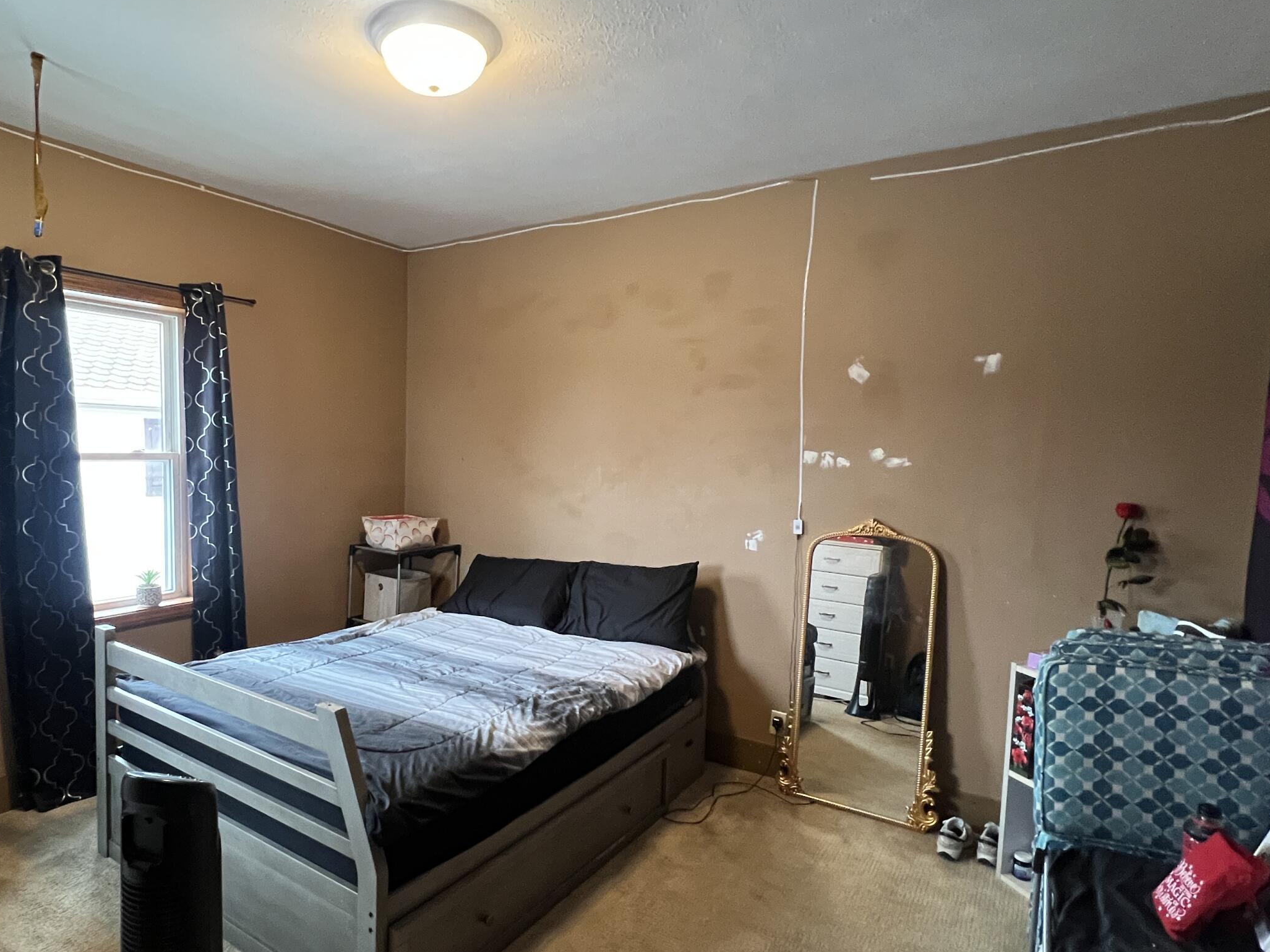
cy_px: 519
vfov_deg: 68.5
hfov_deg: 83.9
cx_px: 525
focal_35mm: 19
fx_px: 697
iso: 640
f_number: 1.8
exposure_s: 1/60
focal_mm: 1.57
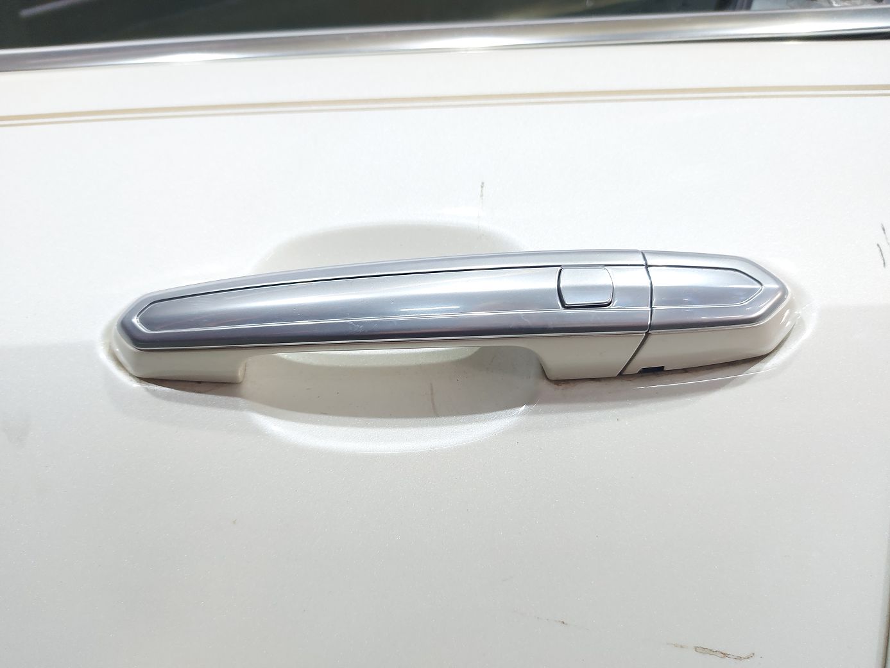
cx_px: 445
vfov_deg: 56.8
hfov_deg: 71.6
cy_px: 334
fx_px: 617
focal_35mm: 24
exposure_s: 1/50
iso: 100
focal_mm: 5.23
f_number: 1.8
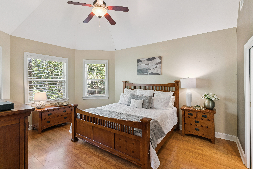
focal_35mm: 17
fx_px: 119
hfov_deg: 93.3
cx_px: 126
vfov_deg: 70.5
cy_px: 84
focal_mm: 17
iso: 250
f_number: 8
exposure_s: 1/8
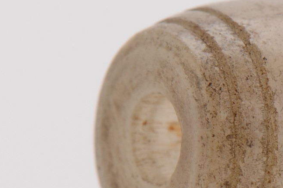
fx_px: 3774
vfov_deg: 2.8
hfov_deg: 4.3
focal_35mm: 481
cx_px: 200
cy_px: 128
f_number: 18
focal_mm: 85
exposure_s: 1/125
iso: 200
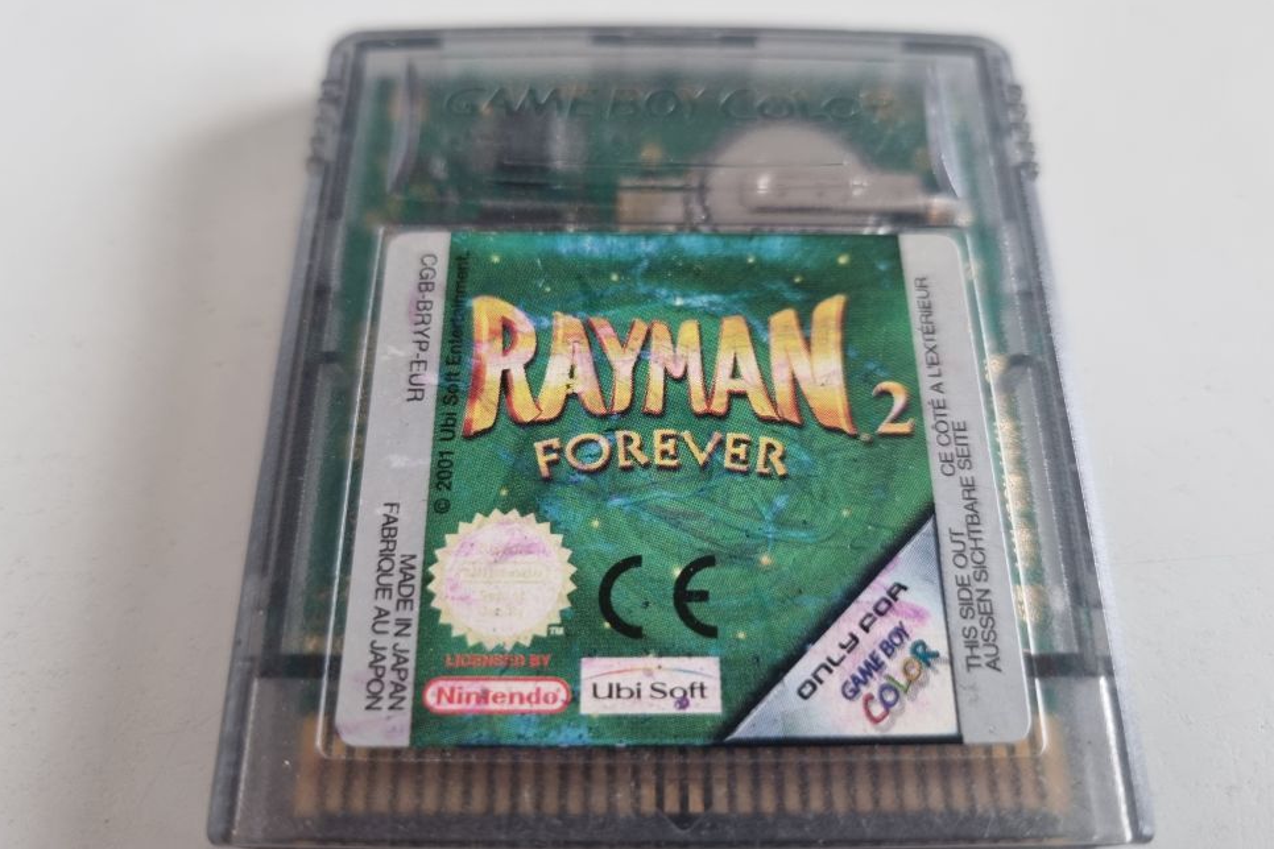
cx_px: 646
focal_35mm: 28
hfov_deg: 65.5
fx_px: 991
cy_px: 426
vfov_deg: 46.4
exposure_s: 1/50
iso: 200
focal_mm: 5.4
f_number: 1.8
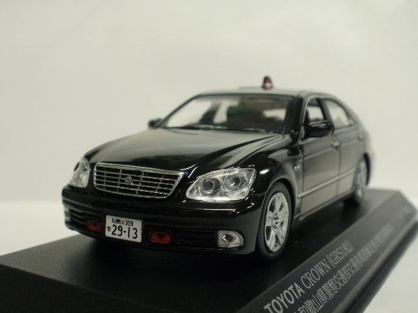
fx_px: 531
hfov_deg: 42.9
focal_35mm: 44
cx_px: 209
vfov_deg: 32.9
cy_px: 156
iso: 125
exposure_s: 1/20
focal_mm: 7.7
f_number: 4
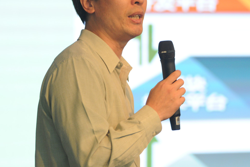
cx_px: 134
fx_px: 2437
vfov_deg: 3.9
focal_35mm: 351
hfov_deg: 5.9
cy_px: 35
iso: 800
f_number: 2.8
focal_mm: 145
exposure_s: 1/100
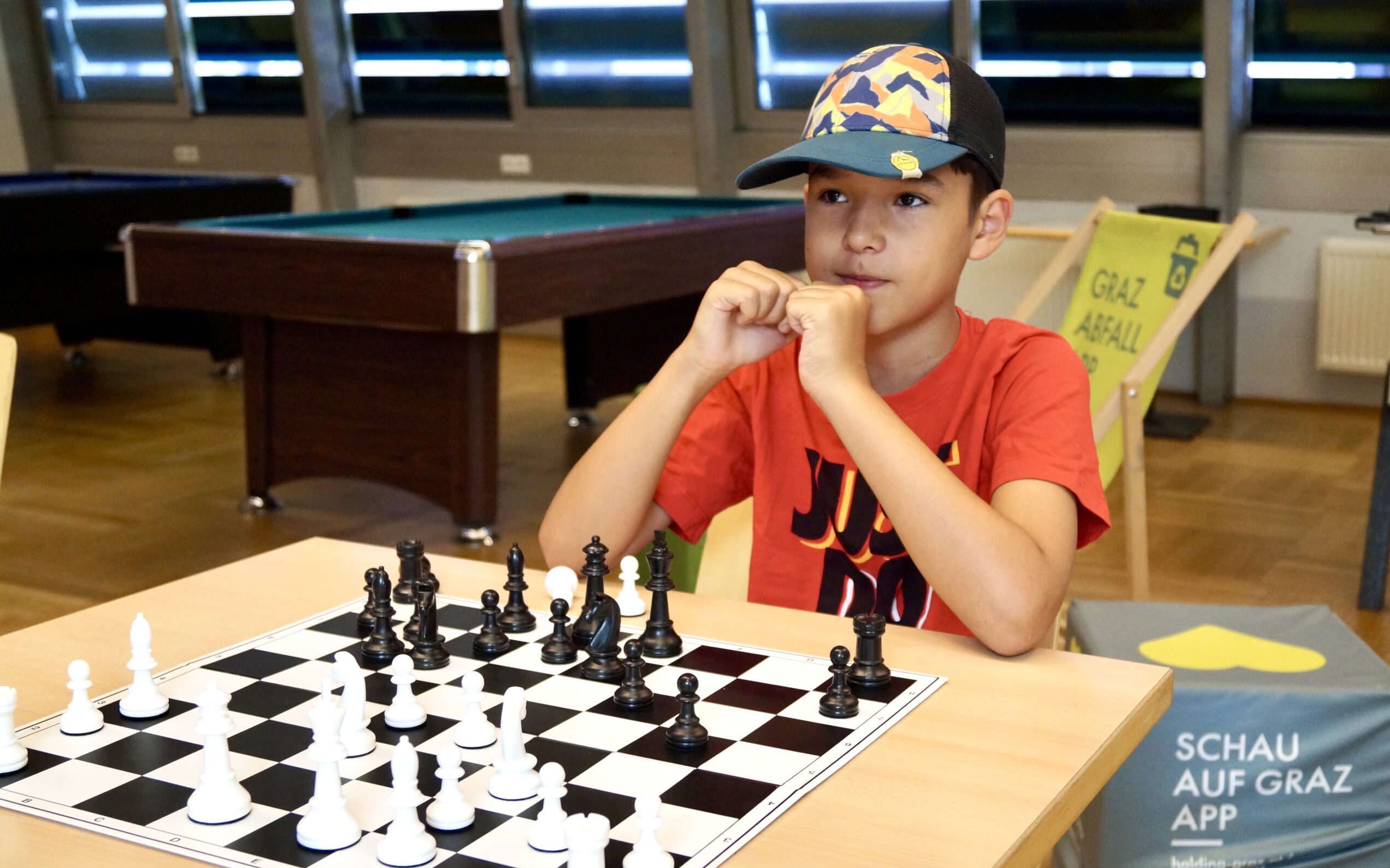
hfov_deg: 43.5
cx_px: 694
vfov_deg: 28.0
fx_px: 1742
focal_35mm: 46
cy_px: 437
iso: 1000
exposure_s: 1/160
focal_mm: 30
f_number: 4.5
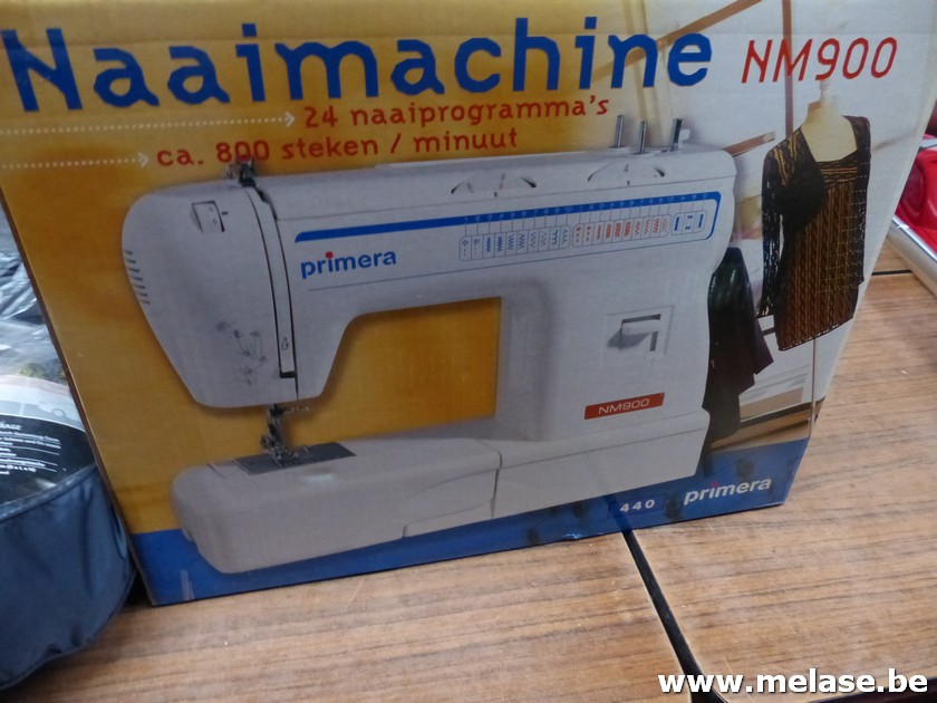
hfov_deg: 69.4
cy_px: 352
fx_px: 677
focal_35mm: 25
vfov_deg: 54.9
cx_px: 468
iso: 800
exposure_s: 1/80
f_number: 2.8
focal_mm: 4.5
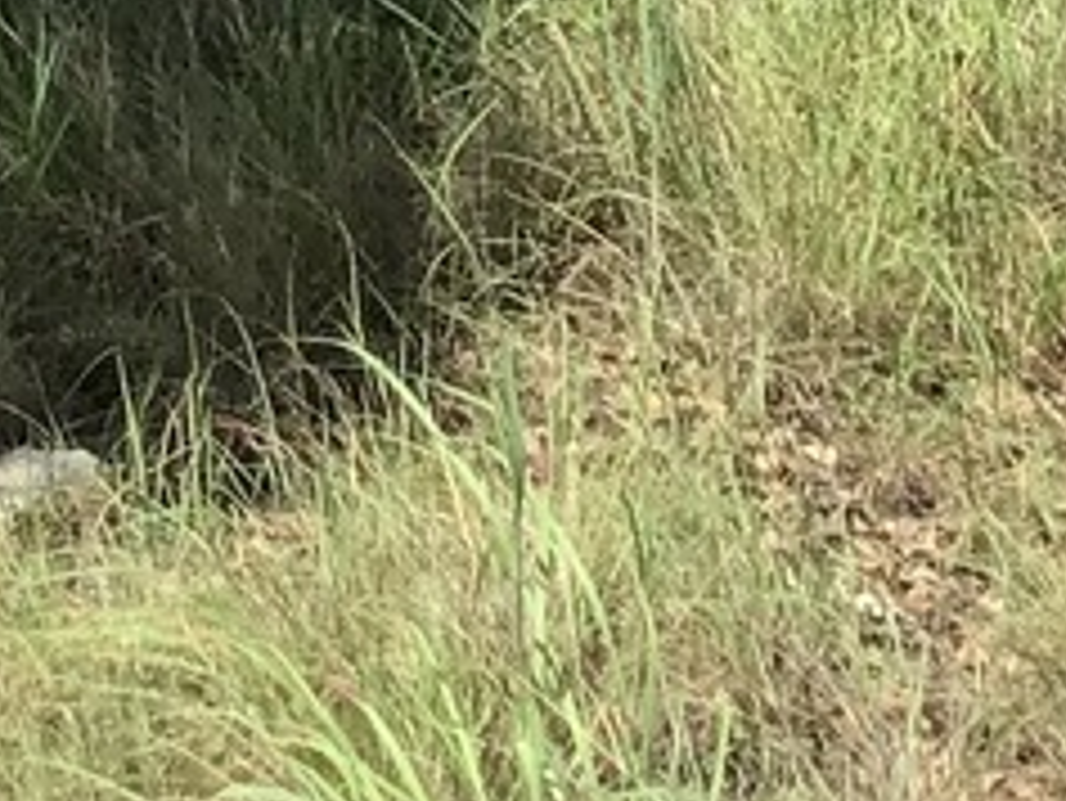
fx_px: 5792
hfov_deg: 10.3
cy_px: -1206
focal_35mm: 188
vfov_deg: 7.3
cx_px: -292
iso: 25
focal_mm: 3.3
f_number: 2.4
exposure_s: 1/823
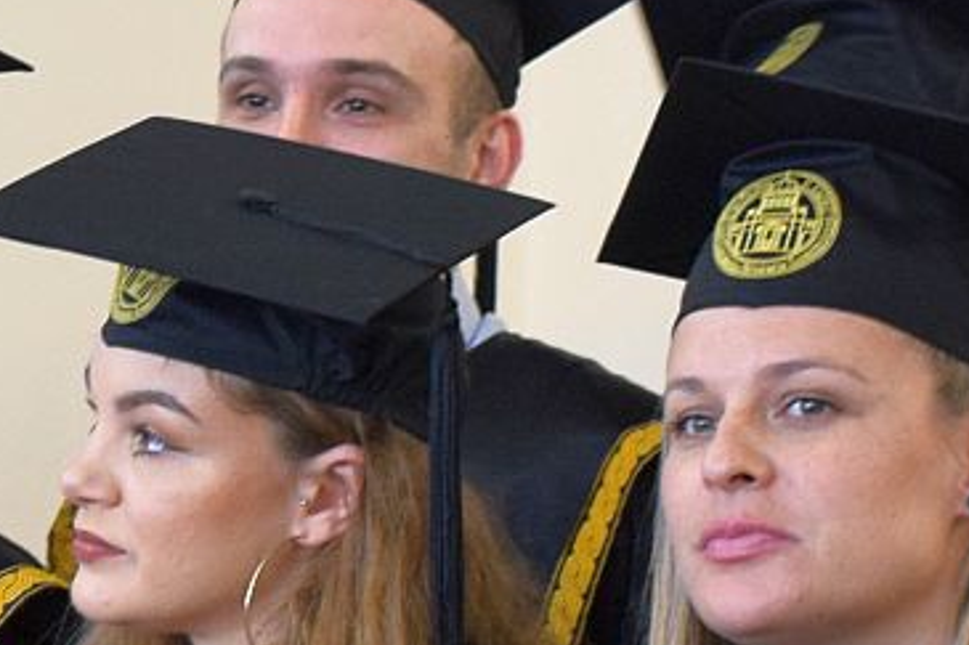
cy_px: 560
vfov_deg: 6.2
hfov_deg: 9.2
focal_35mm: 221
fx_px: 5946
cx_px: -316
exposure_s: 1/60
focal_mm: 28
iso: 1000
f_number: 4.2
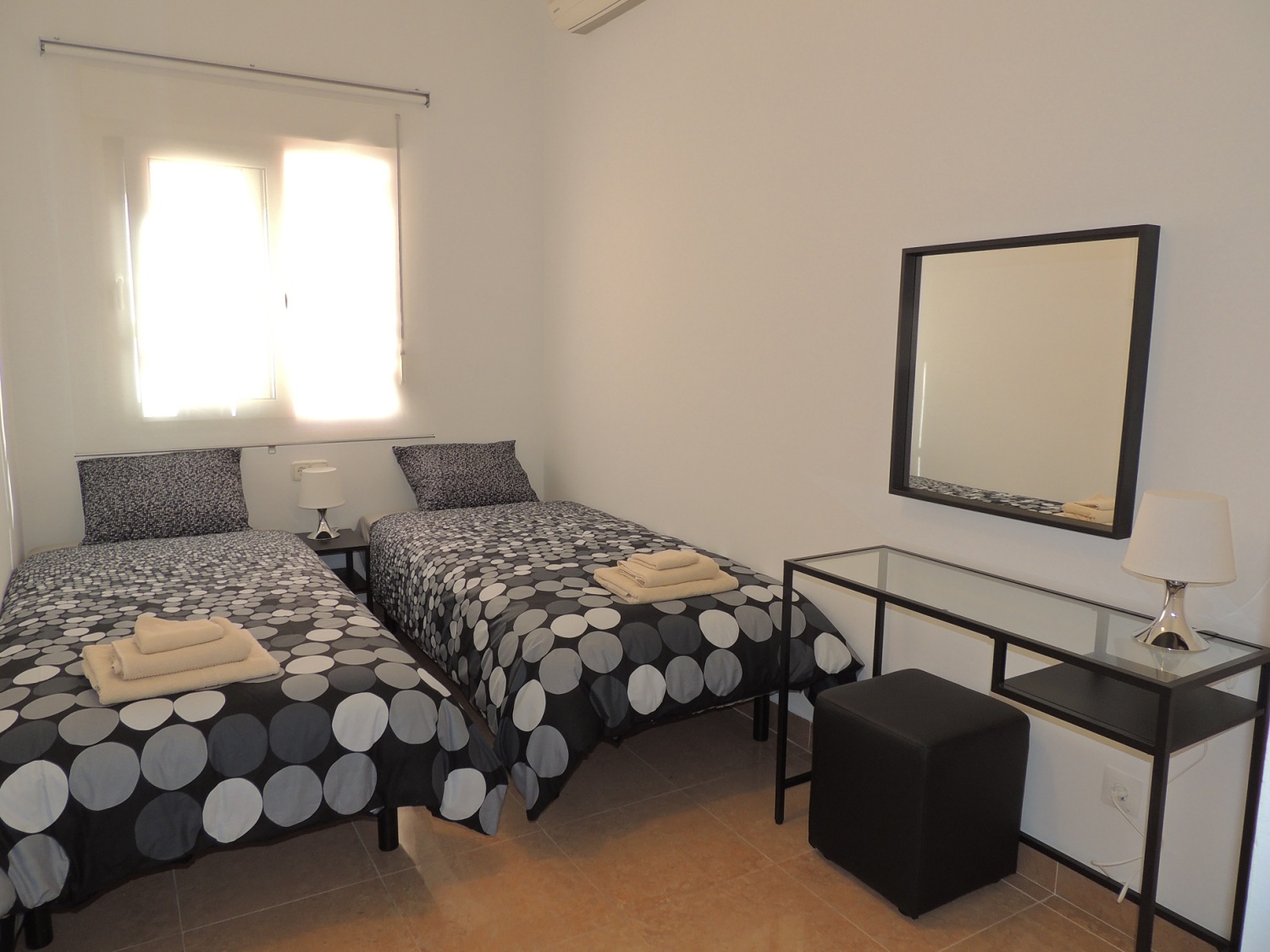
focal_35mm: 24
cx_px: 635
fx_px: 881
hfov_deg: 71.6
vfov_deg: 56.8
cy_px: 476
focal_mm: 4.3
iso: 100
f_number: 3
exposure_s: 1/40
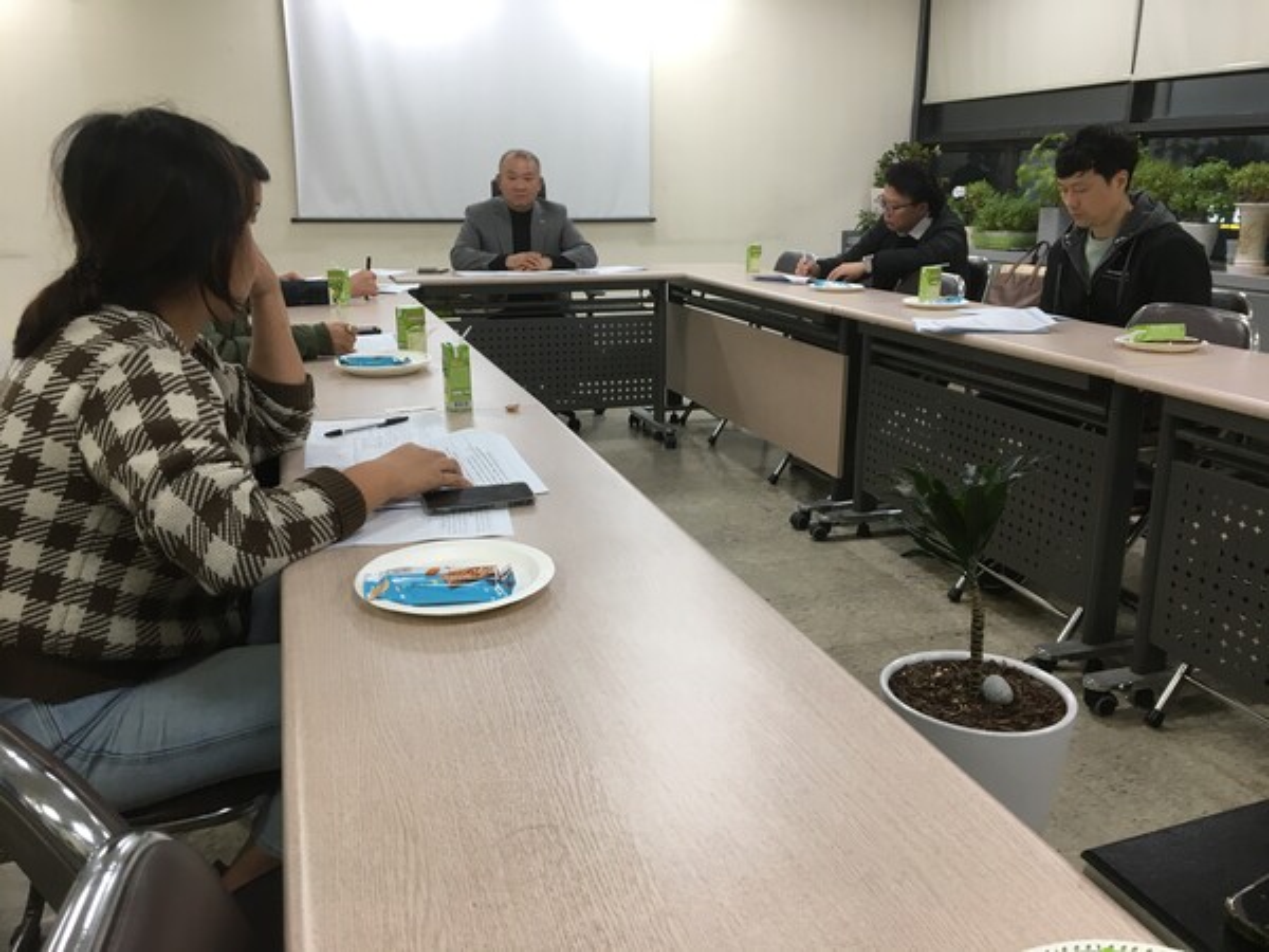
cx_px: 634
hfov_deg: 61.7
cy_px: 476
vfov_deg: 48.2
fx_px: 1063
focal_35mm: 29
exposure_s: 1/30
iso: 64
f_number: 2.2
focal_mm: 4.15
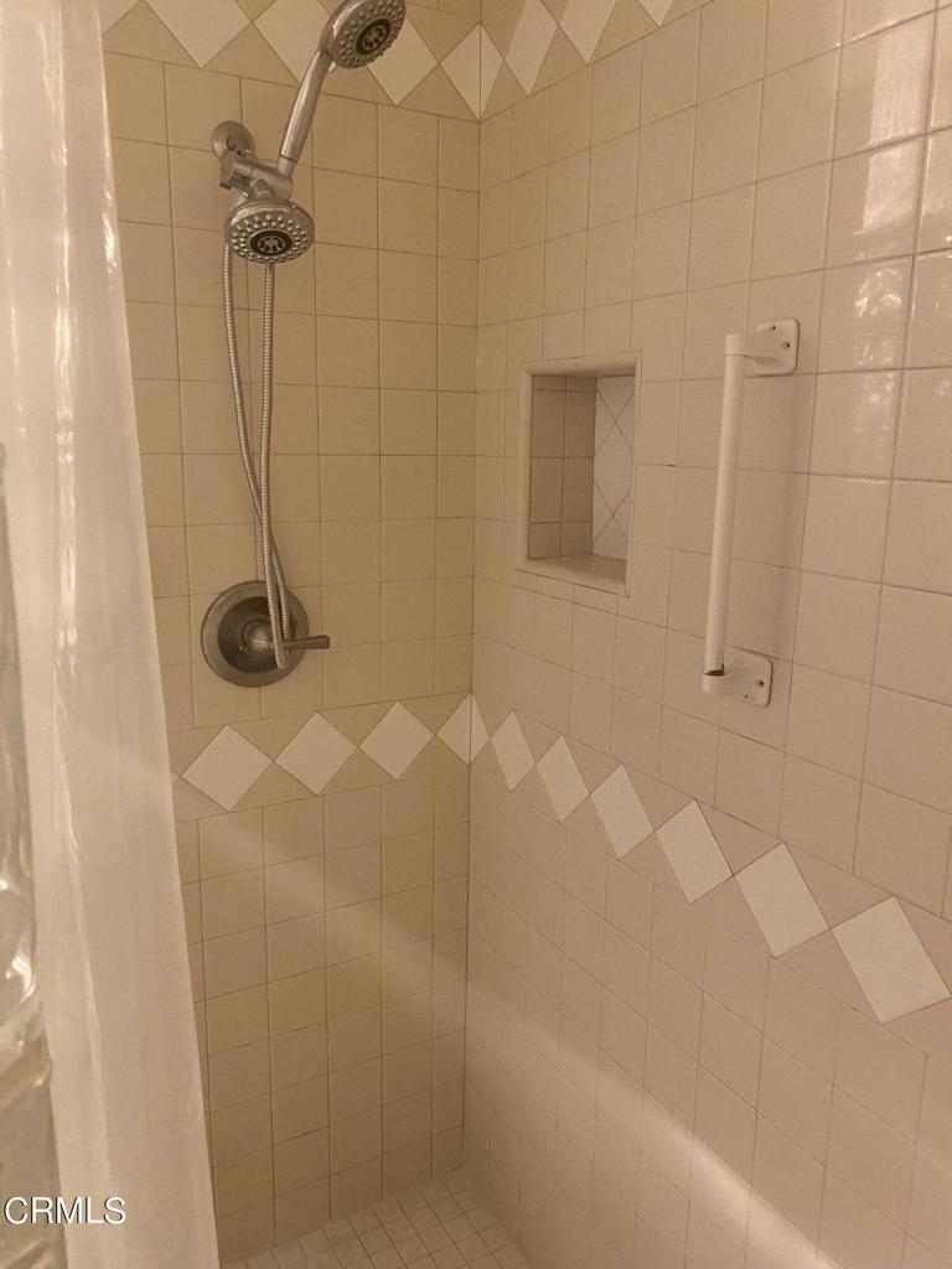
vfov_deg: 67.3
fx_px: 953
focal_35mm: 26
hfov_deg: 53.1
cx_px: 476
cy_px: 634
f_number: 1.8
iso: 320
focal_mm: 4.25
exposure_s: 1/60
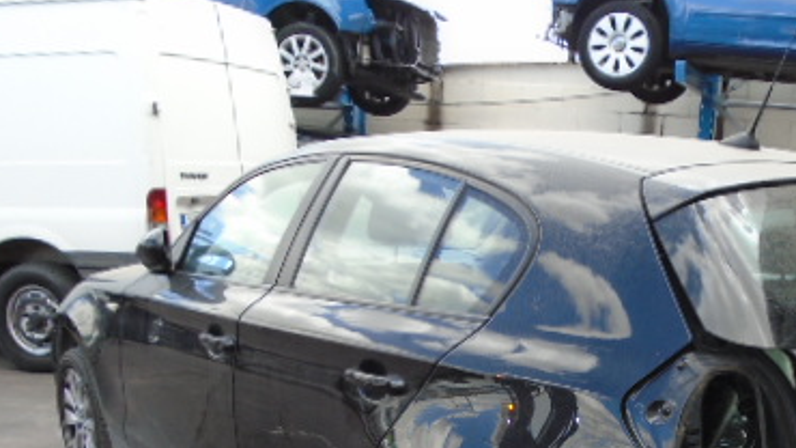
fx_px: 1034
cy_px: 418
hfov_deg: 41.2
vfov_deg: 23.6
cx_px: 566
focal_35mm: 49
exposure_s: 1/200
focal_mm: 4.6
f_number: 3.2
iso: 100
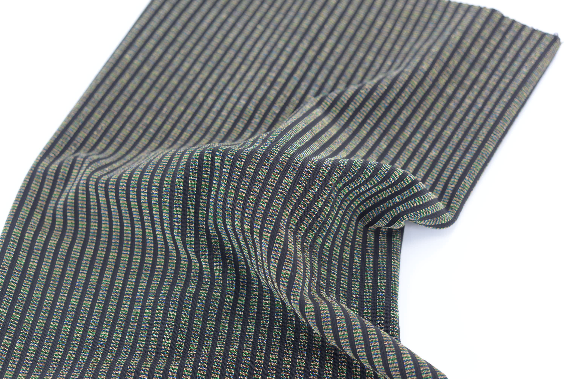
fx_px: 788
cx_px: 284
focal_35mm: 50
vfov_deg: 27.0
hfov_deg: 39.6
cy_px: 190
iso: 100
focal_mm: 50
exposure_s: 1/40
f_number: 4
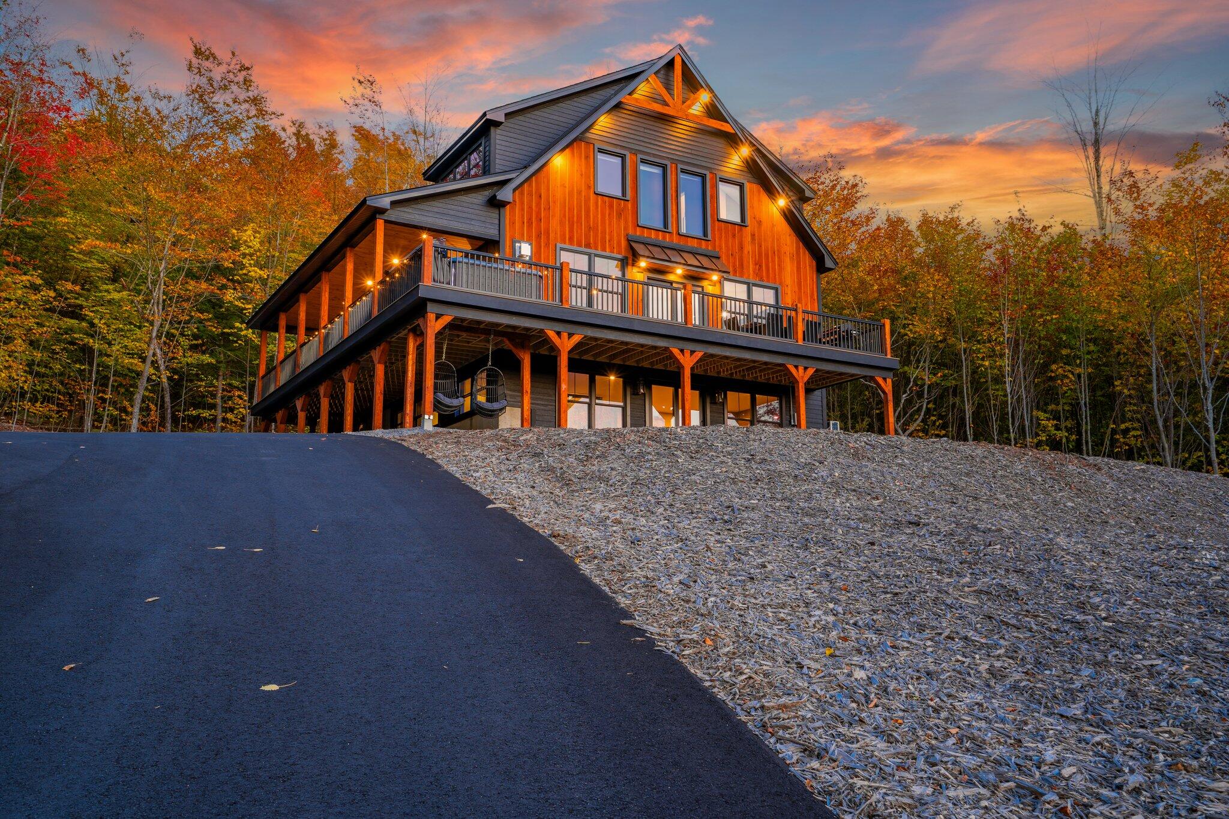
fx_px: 1092
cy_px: 410
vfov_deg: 41.1
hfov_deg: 58.7
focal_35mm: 32
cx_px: 614
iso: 100
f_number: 9
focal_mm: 32
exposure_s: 8
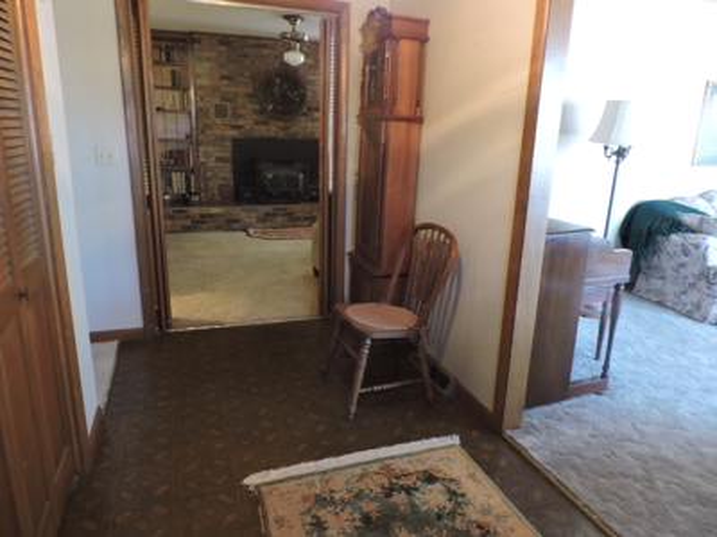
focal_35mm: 24
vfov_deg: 56.8
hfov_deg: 71.6
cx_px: 358
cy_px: 268
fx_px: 497
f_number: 3
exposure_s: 1/8
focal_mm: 4.3
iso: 720
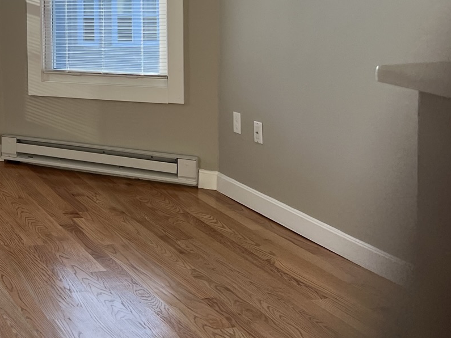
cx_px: -98
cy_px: 27
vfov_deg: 21.4
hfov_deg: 25.8
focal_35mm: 67
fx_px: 873
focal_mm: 5.7
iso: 50
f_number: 1.5
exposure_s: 1/316
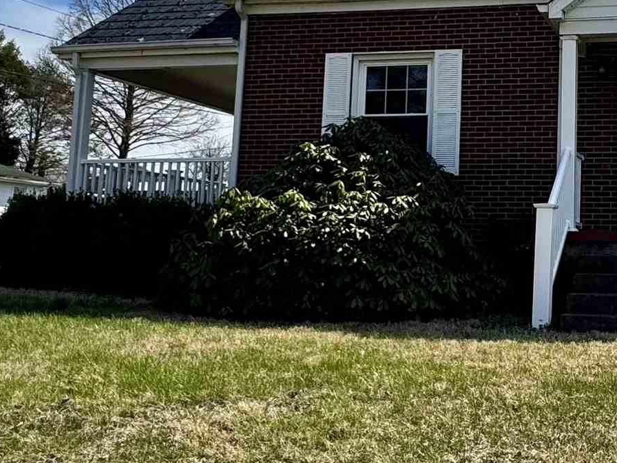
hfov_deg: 36.7
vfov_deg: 30.0
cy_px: 141
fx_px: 856
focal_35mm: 48
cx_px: 576
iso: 40
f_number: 2.2
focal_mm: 2.22
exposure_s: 1/1536
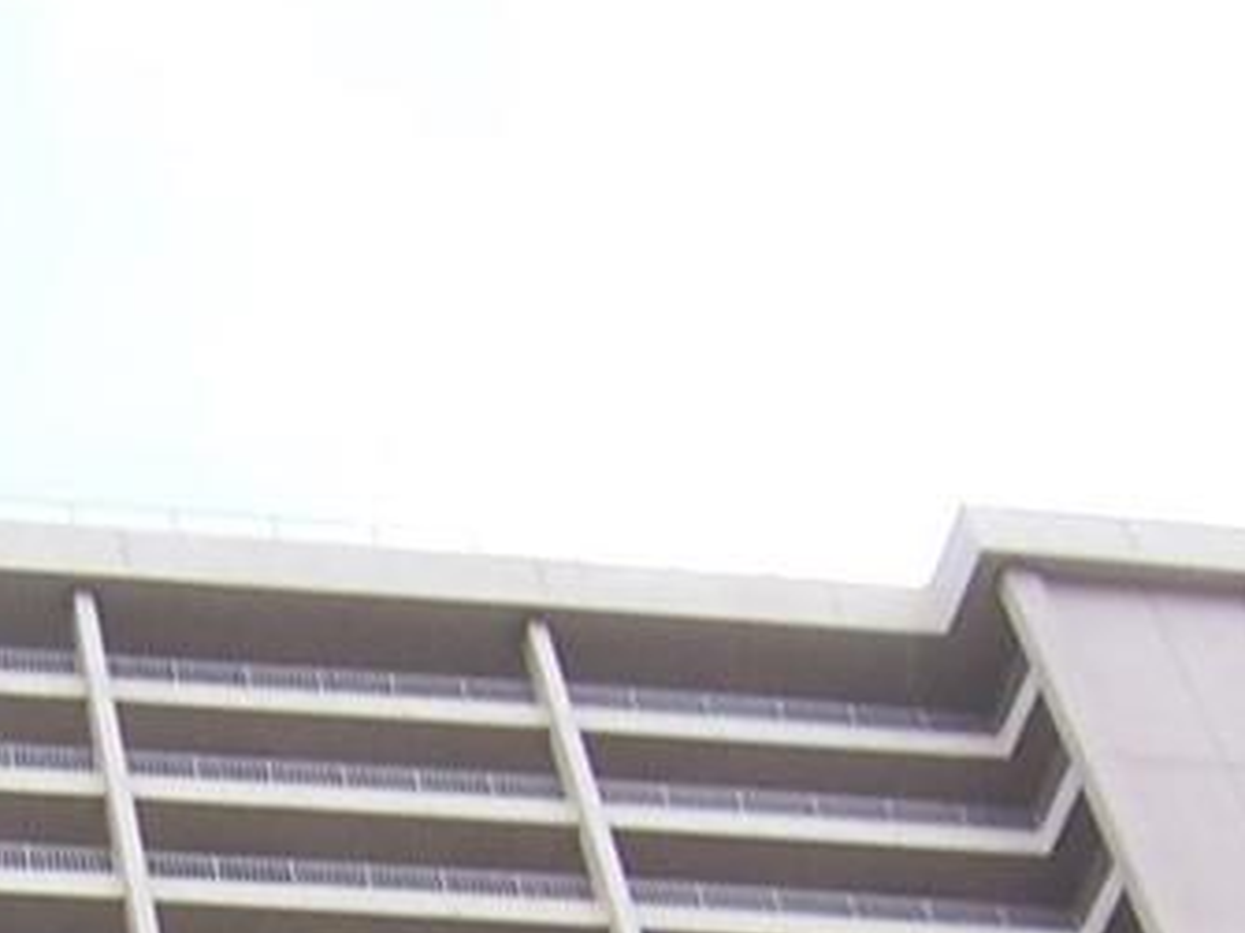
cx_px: -401
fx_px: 3955
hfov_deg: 16.8
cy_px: 2011
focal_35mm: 110
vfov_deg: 11.7
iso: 64
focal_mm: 3.8
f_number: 5.6
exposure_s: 1/100
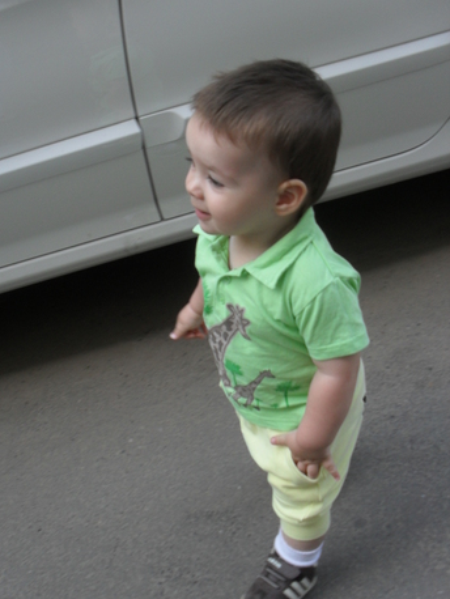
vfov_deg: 44.8
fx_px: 727
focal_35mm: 42
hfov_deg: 34.3
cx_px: 181
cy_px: 315
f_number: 3.2
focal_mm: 6.3
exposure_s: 1/125
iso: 100
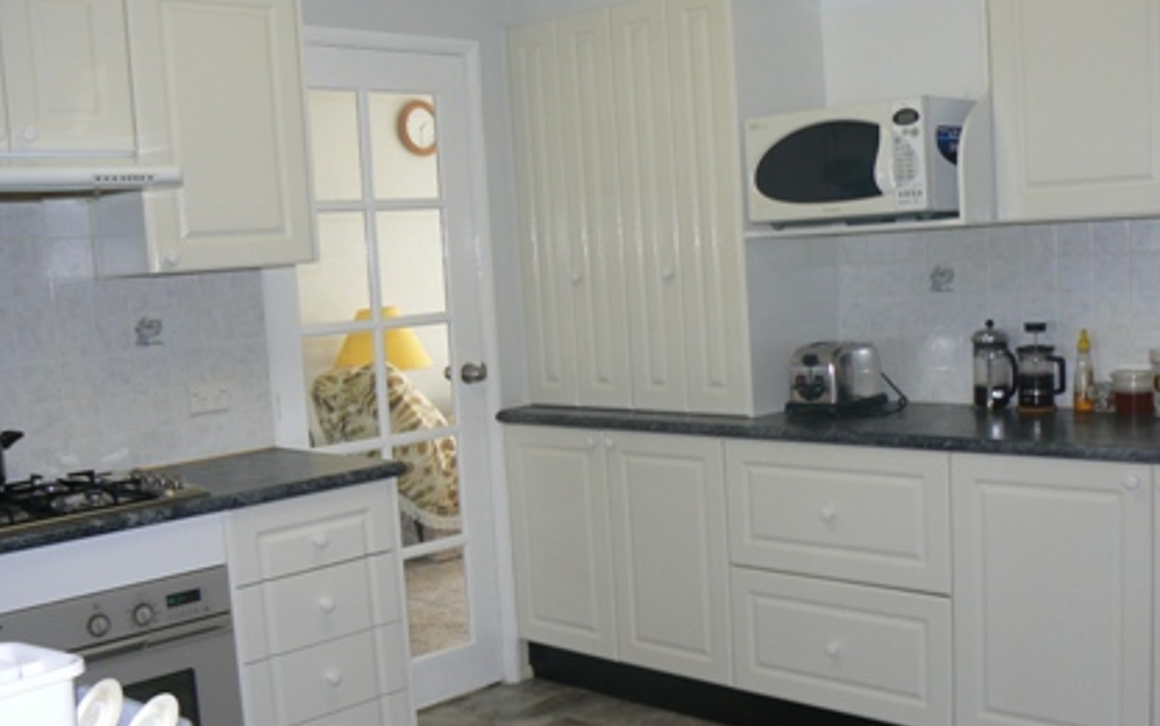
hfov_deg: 48.2
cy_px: 403
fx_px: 1297
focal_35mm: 41
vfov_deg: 31.3
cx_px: 604
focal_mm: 6
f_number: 2.8
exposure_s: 1/30
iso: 100
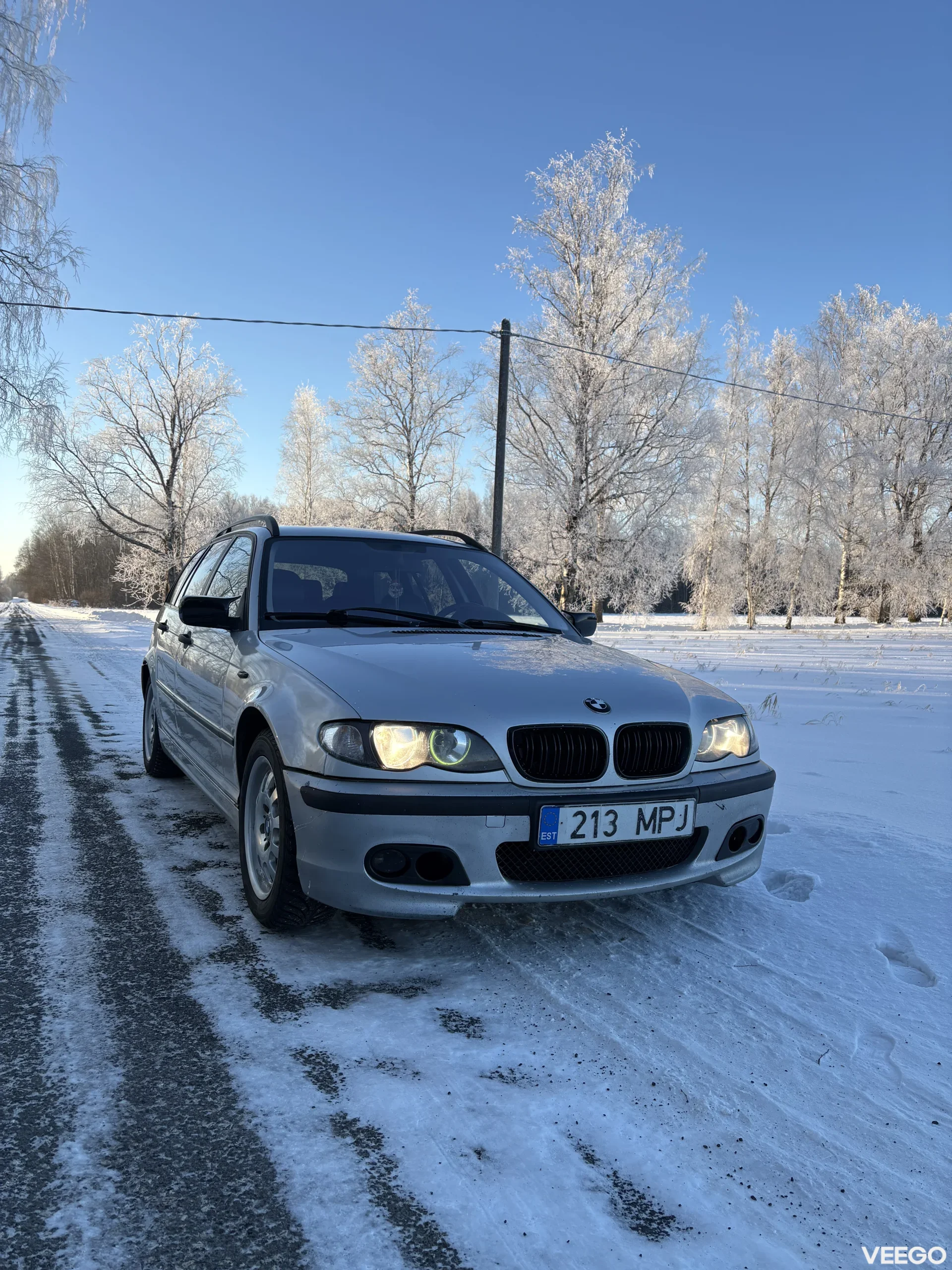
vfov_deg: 67.3
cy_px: 635
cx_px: 476
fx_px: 953
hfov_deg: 53.1
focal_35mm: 26
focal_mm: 5.96
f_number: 1.6
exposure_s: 1/667
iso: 50
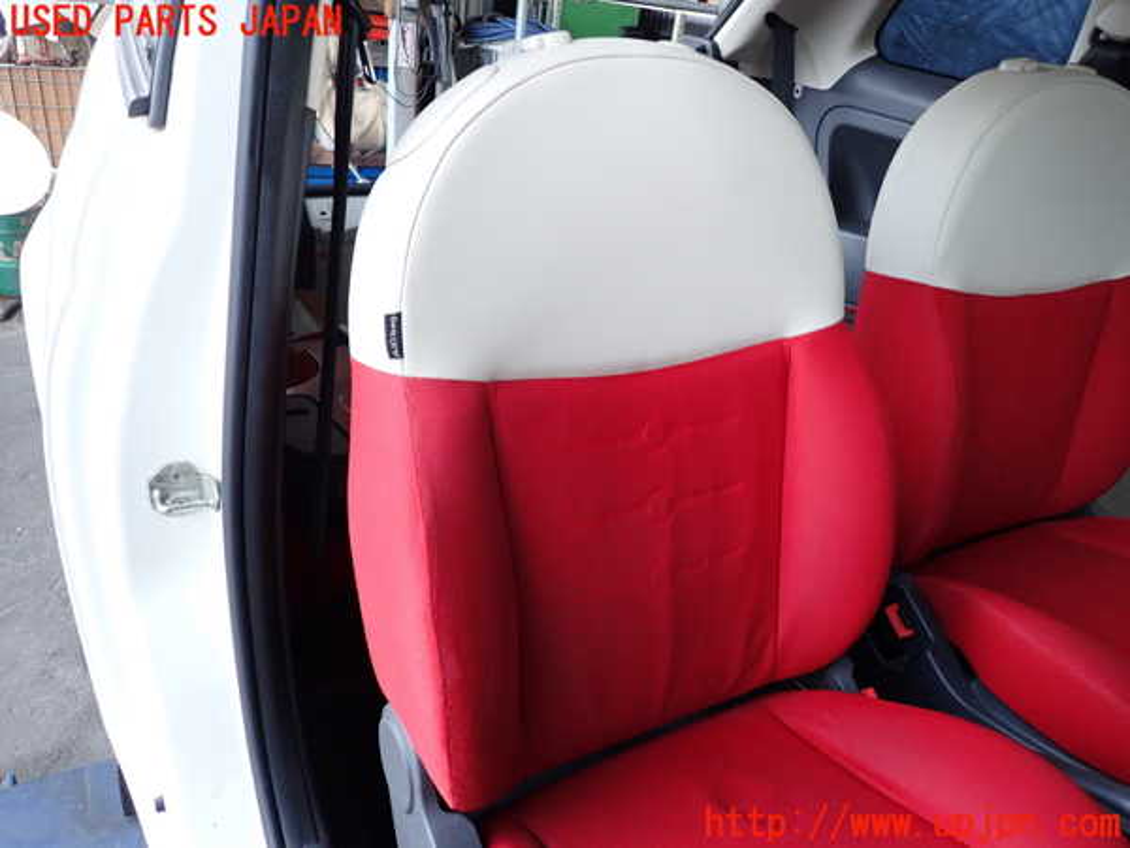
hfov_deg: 69.4
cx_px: 565
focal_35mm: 25
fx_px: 816
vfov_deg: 54.9
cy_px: 424
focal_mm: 4.5
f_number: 2
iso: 320
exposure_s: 1/125
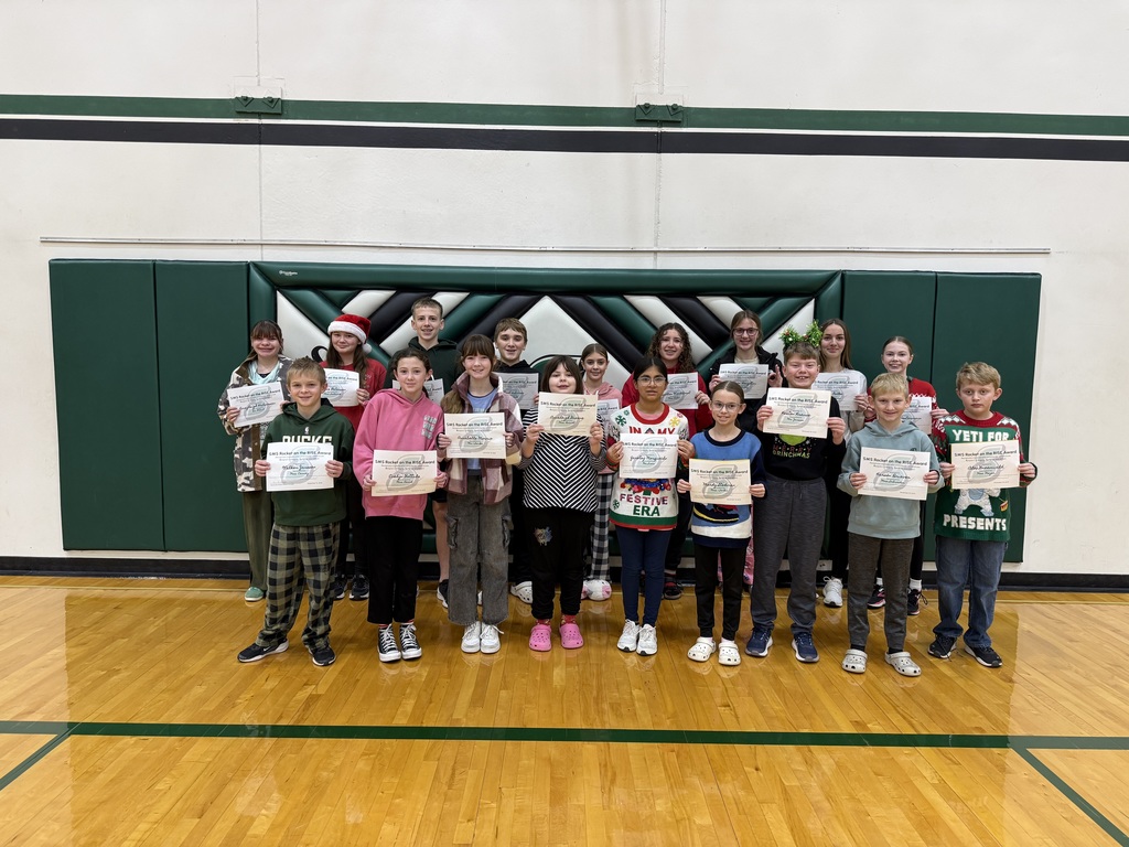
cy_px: 424
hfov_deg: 71.6
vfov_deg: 56.8
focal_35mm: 24
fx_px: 783
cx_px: 564
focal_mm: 6.76
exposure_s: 1/120
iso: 160
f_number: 1.78
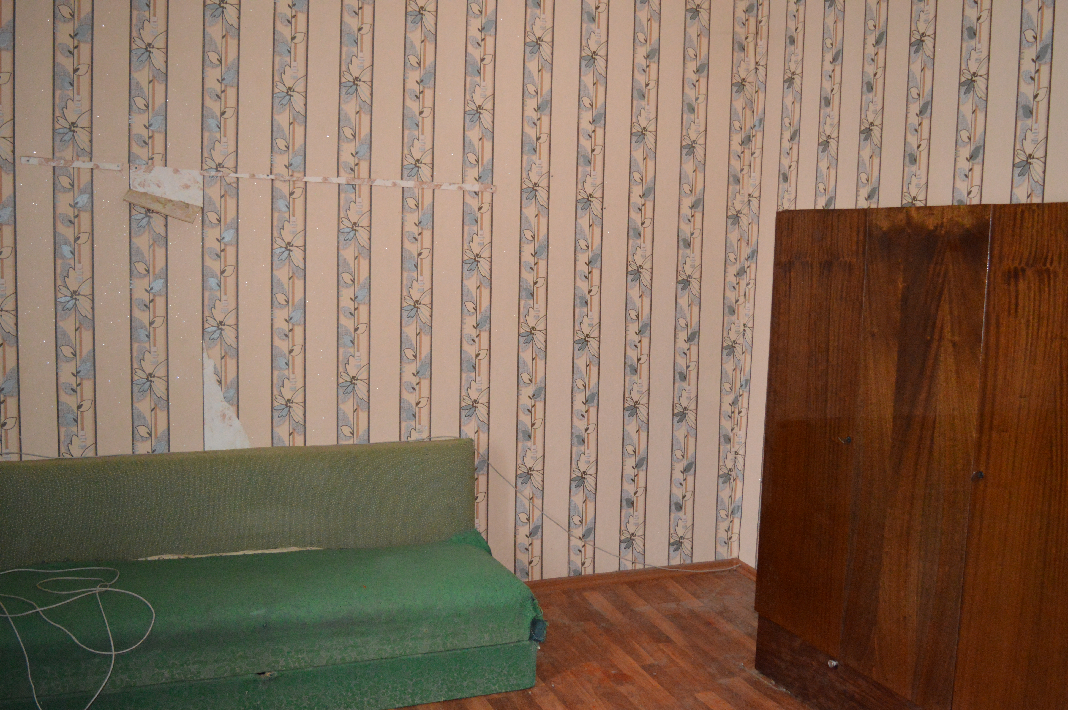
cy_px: 355
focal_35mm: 33
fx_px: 978
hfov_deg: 57.3
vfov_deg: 39.9
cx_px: 534
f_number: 3.8
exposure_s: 1/60
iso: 2800
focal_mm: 22
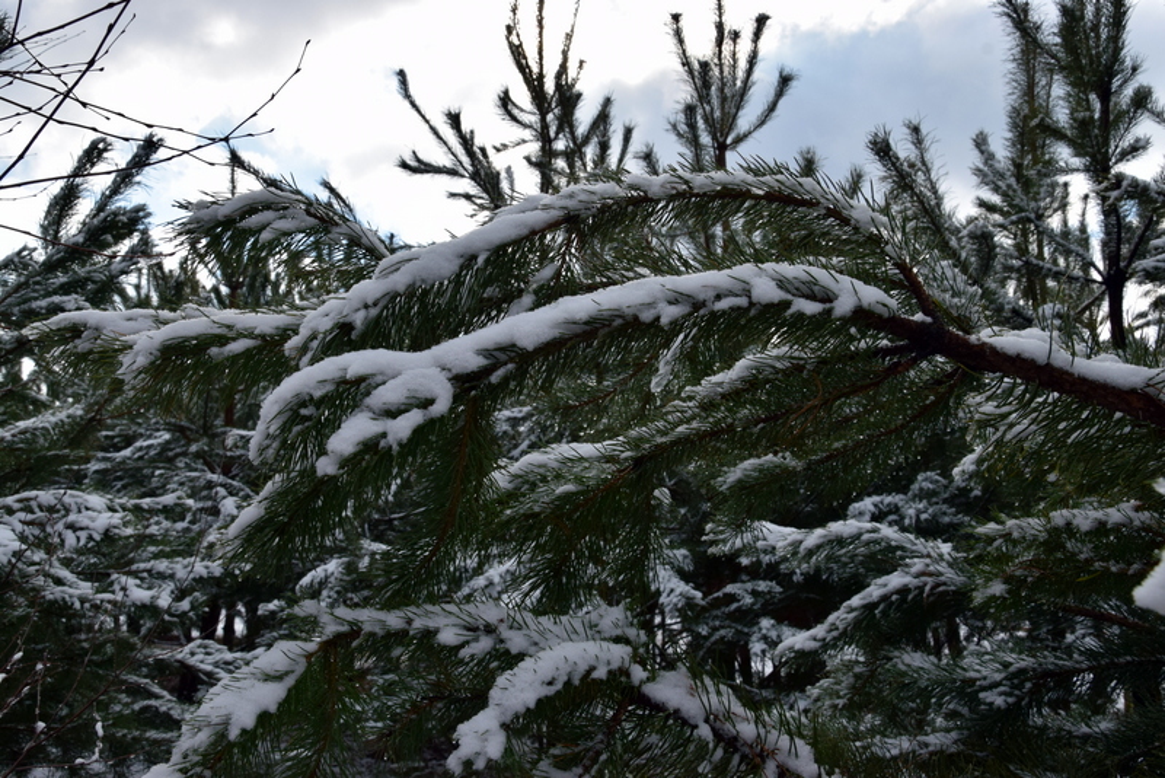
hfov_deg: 51.3
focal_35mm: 38
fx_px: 1214
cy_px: 389
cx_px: 582
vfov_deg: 35.5
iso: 360
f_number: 11
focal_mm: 25
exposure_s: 1/500
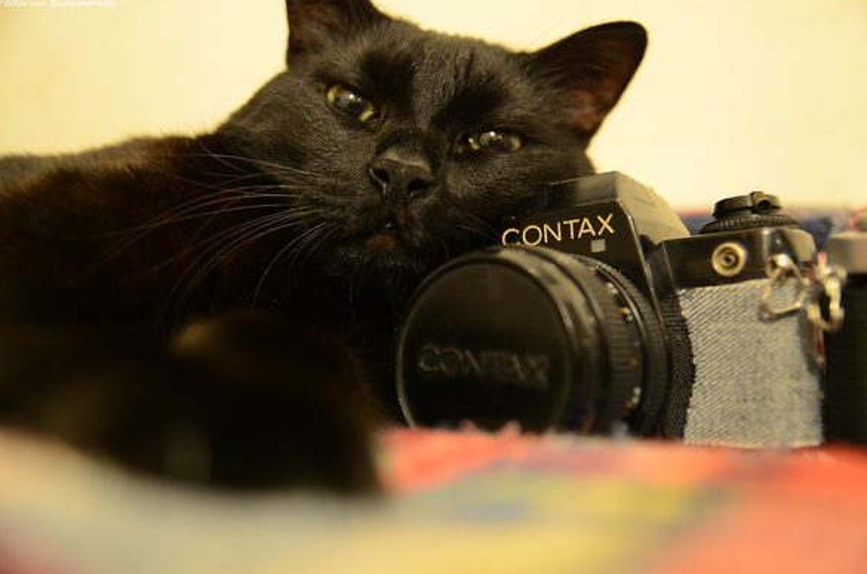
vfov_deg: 32.1
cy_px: 286
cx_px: 439
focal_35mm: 42
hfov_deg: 47.0
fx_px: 997
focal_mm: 27
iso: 400
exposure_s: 1/1.6
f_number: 2.8
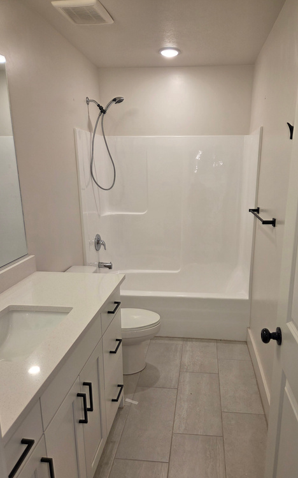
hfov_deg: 49.0
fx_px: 325
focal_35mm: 25
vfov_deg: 72.5
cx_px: 178
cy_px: 244
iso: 80
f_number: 1.8
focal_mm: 5.4
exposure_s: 1/120
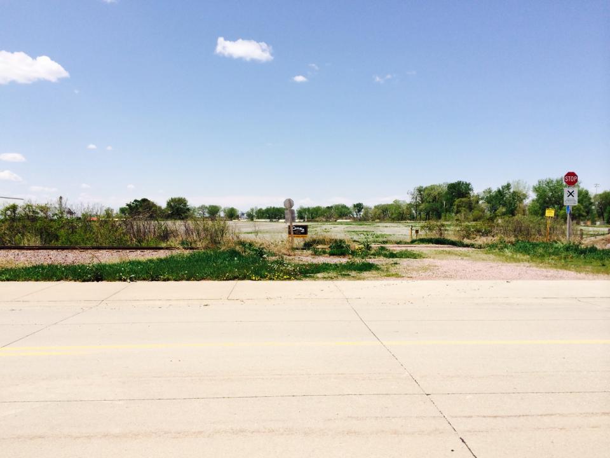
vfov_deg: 46.8
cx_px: 305
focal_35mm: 30
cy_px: 229
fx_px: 529
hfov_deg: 60.0
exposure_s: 1/3425
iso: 40
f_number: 2.2
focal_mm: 4.12
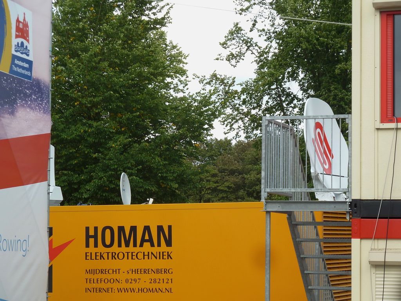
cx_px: 200
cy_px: 150
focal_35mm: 111
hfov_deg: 17.7
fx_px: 1286
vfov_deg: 13.3
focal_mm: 18.2
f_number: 4.4
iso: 80
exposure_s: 1/100
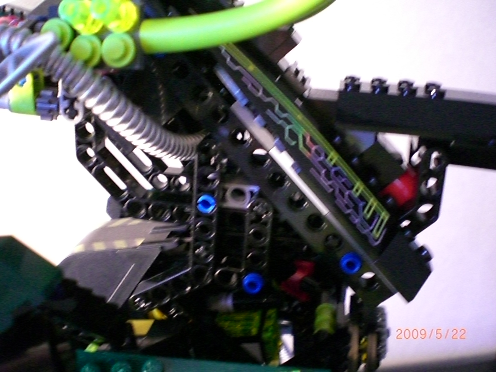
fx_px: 544
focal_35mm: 38
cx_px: 248
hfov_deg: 49.0
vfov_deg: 37.7
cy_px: 186
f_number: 3.1
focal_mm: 6.3
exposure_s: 1/15
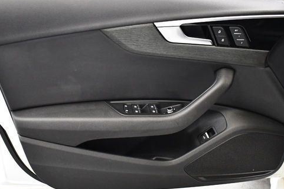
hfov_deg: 41.1
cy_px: 93
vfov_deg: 28.1
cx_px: 132
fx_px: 379
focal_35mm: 48
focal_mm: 18
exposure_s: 1/100
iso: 3200
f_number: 3.5
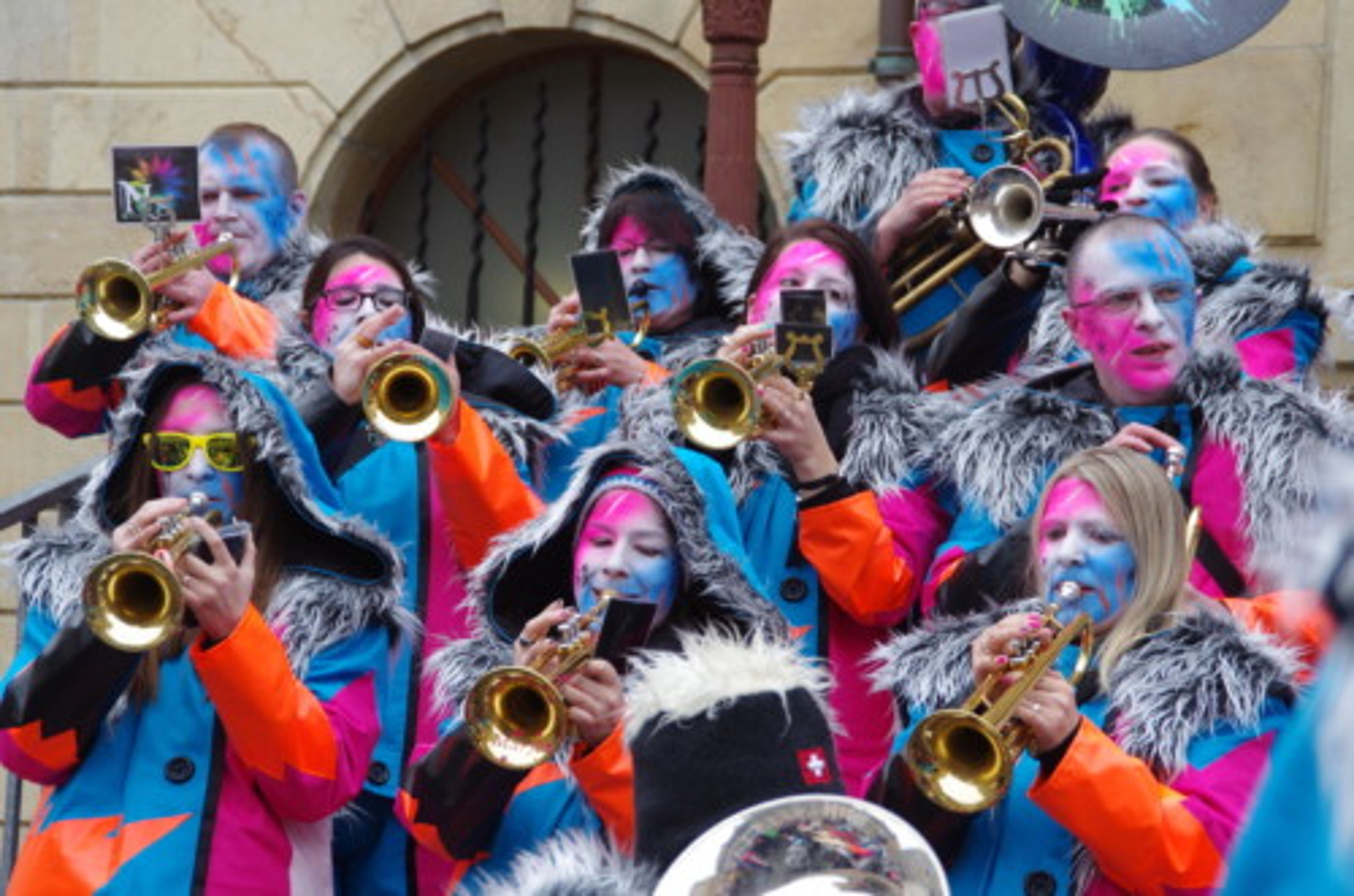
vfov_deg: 10.1
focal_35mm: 135
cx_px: 677
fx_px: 5066
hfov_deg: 15.2
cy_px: 448
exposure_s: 1/125
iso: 800
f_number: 9
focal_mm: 90
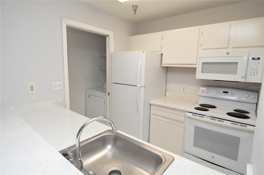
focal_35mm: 18
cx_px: 132
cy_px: 88
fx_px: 132
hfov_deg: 90.1
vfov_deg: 67.3
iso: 400
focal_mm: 12
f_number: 4.5
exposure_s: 1/80
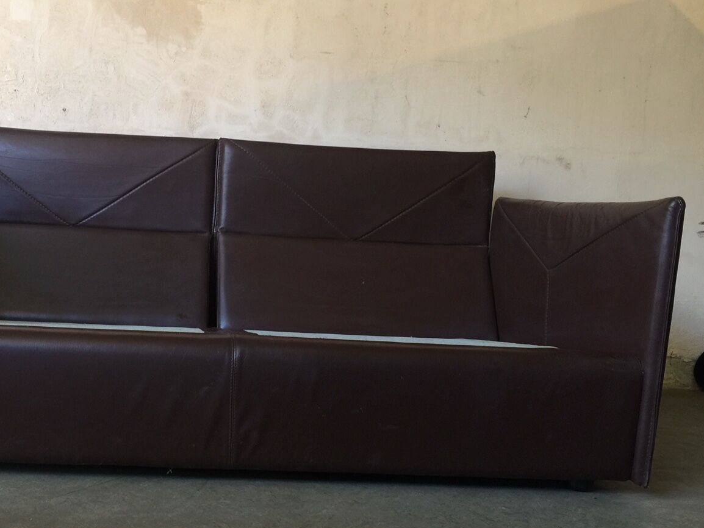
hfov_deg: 45.0
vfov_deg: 35.0
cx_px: 224
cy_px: 314
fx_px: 834
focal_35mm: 41
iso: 50
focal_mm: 4.15
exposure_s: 1/17
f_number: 2.2
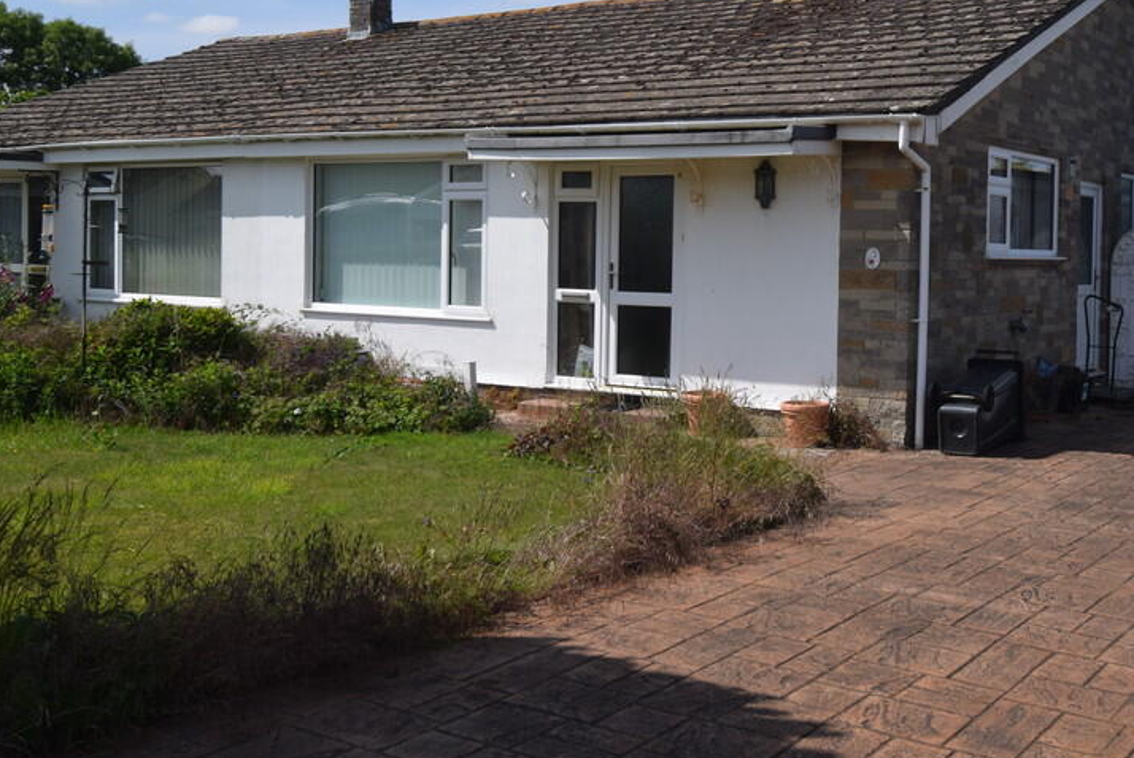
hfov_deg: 44.6
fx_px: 1355
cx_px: 778
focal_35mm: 43
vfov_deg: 31.1
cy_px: 292
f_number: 10
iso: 200
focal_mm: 20
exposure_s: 1/400
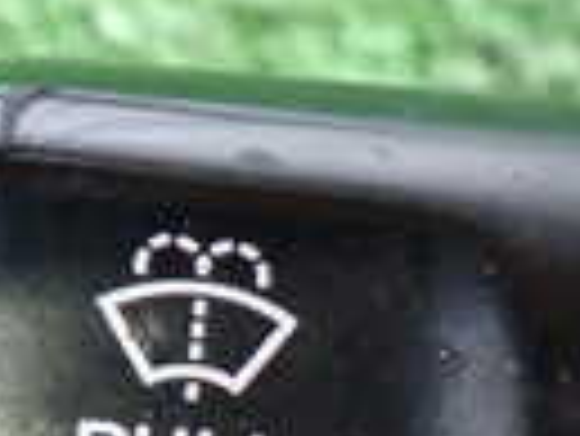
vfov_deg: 10.6
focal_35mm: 139
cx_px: 962
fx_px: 2331
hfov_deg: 13.1
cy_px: 423
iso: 500
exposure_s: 1/30
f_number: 2.3
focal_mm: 5.4
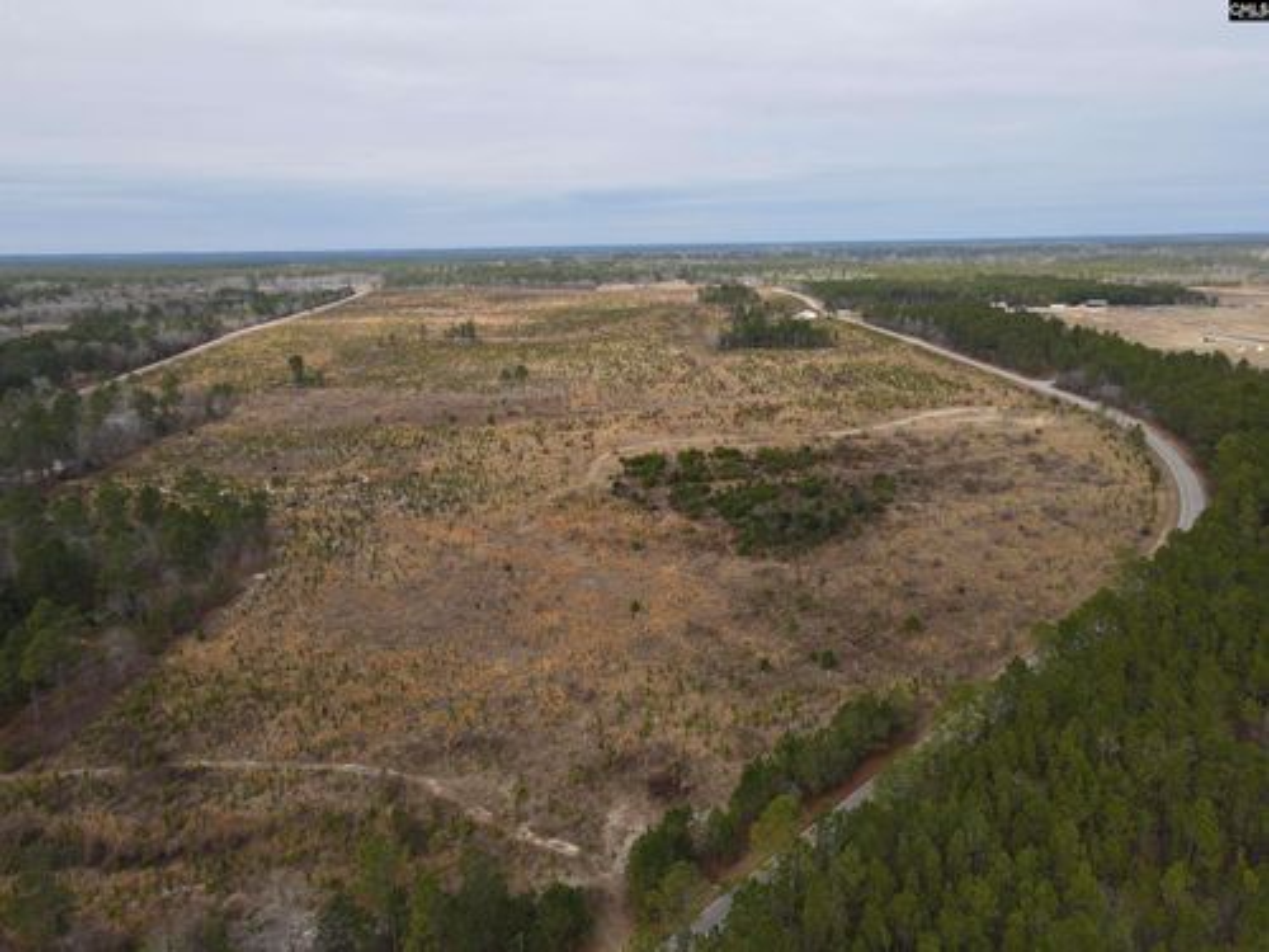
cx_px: 634
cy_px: 476
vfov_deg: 56.8
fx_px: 880
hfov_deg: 71.6
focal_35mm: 24
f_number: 2.8
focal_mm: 4.5
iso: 100
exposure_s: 1/500
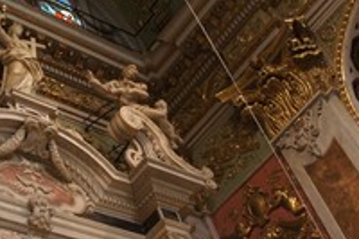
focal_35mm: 62
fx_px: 618
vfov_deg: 21.8
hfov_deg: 31.9
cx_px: 93
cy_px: 95
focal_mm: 18
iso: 1600
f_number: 3.5
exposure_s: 1/60
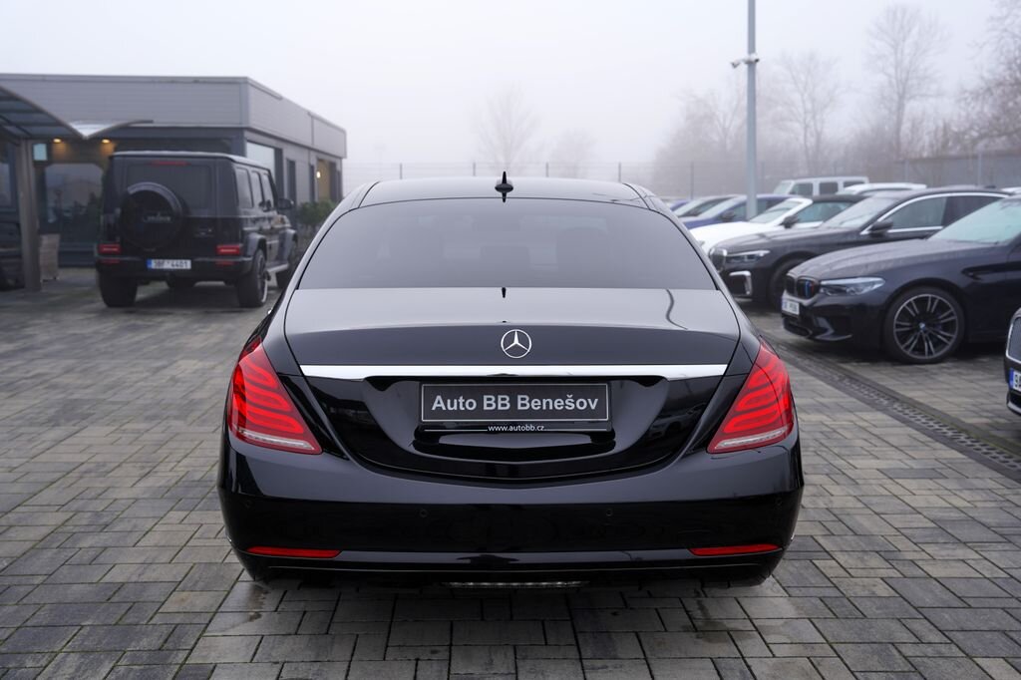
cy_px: 340
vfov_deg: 36.8
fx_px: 1021
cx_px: 510
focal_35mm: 36
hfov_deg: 53.1
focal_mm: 36
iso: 100
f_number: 4
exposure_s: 1/80
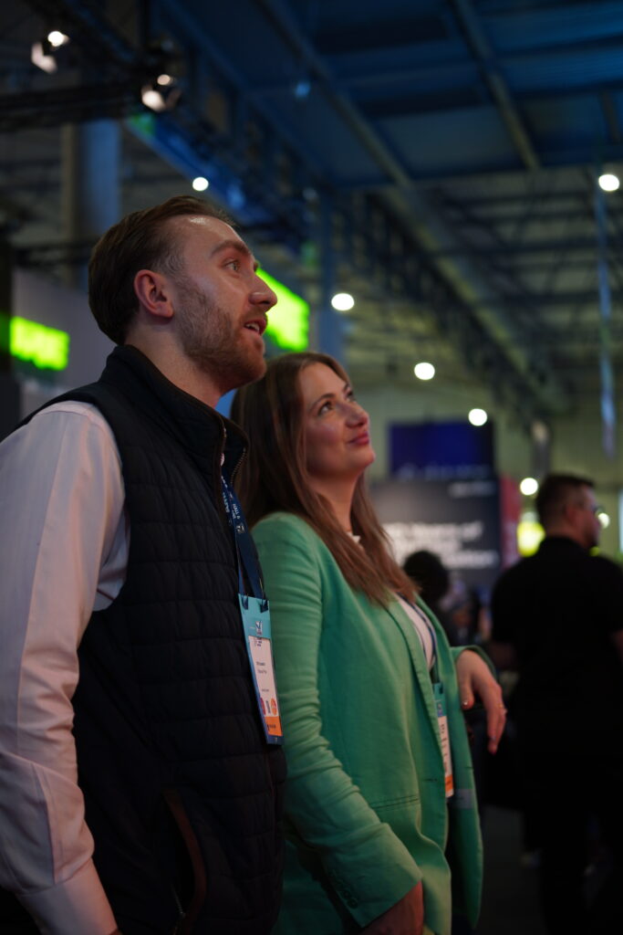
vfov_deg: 37.8
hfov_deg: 25.8
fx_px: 1362
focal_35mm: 52
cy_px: 468
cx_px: 312
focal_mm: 35
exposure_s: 1/60
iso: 100
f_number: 1.7
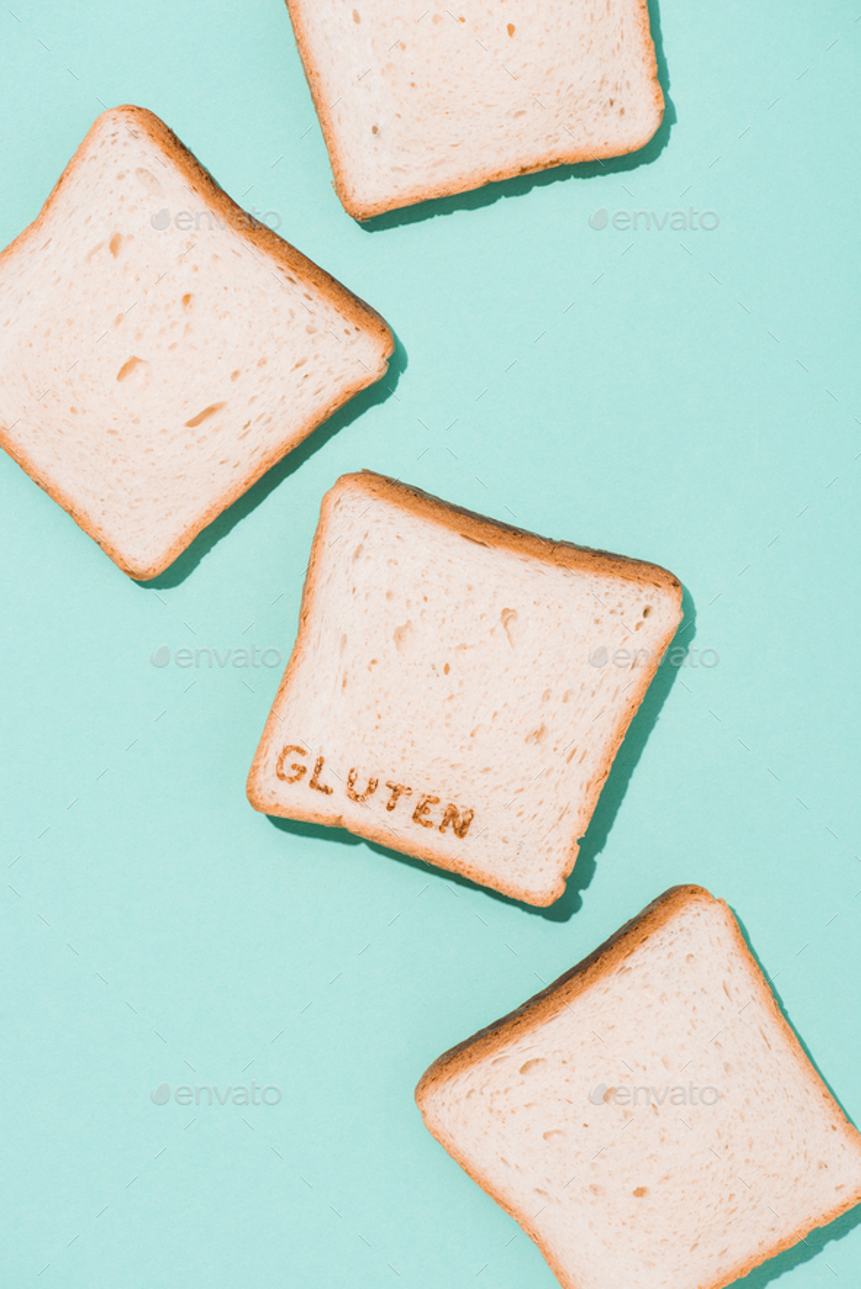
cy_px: 644
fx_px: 3764
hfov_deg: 13.1
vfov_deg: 19.5
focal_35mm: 105
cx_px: 430
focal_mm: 105
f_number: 10
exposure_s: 1/125
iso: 200
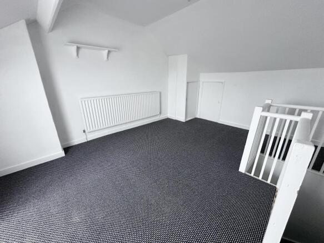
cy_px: 122
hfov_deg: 102.1
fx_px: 131
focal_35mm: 14
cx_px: 162
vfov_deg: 85.7
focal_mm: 2.22
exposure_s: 1/60
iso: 400
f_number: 2.2
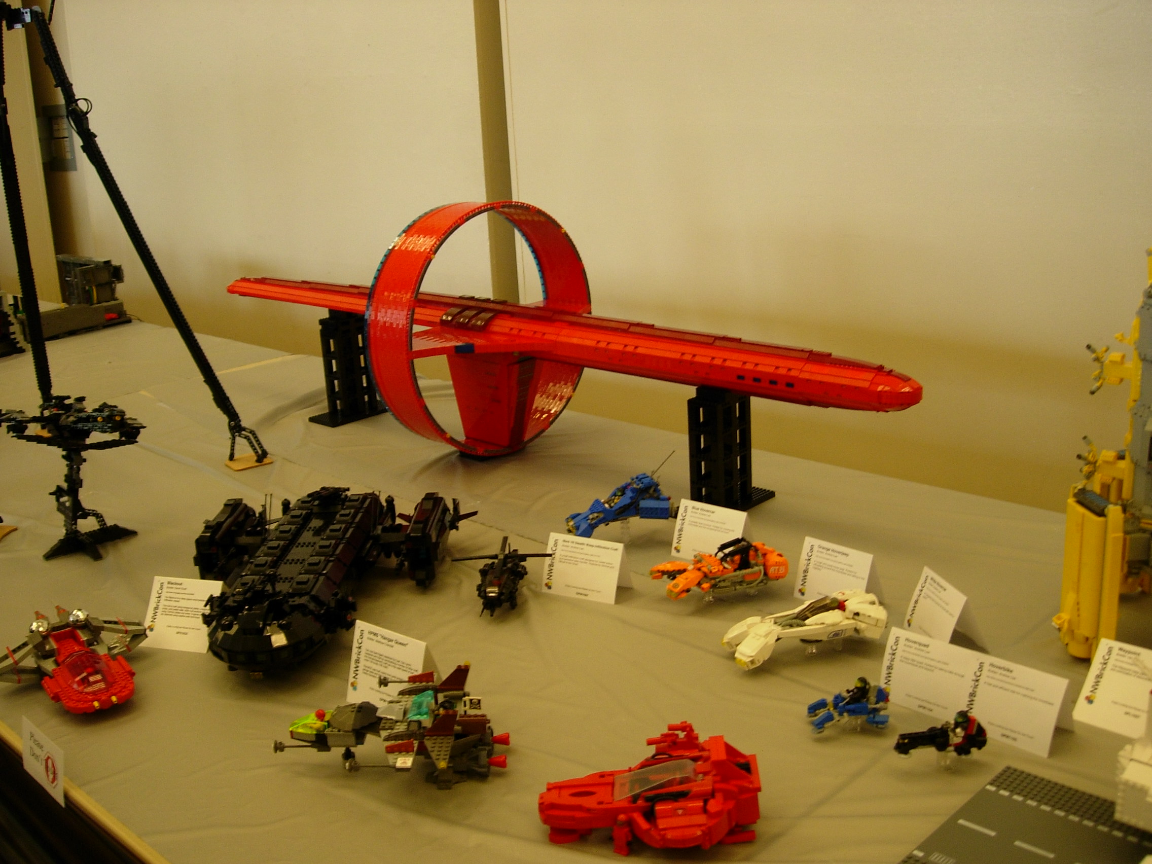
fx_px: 1265
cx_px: 576
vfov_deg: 37.7
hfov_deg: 49.0
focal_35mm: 38
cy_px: 432
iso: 79
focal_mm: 7.8
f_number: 2.8
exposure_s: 1/36.9
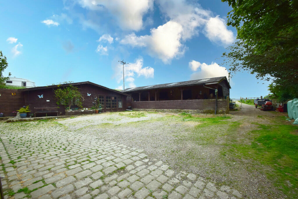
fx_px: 124
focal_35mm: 15
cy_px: 100
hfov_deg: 100.4
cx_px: 149
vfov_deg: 77.3
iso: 360
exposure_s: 1/500
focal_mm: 10
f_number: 11
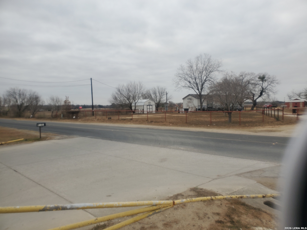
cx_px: 154
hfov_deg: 67.3
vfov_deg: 53.1
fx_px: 231
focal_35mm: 26
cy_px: 115
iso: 50
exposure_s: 1/1648
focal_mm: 4.3
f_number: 2.4
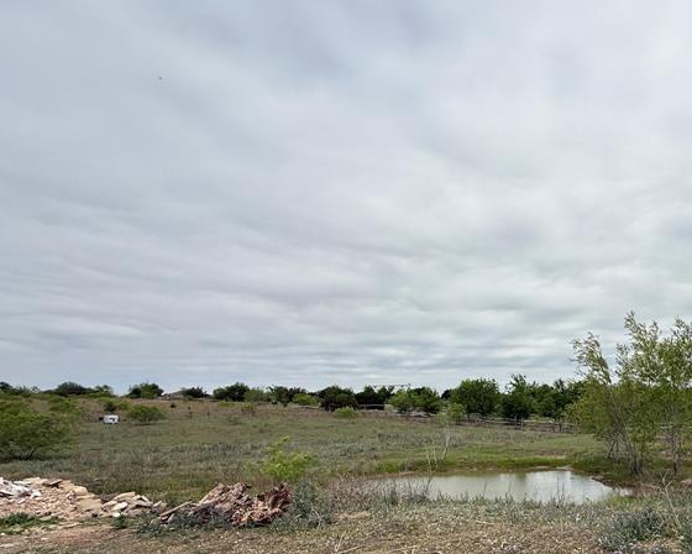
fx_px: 512
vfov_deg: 54.9
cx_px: 575
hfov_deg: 61.2
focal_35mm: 25
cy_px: 393
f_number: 2.2
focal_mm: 2.22
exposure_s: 1/2841
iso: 50
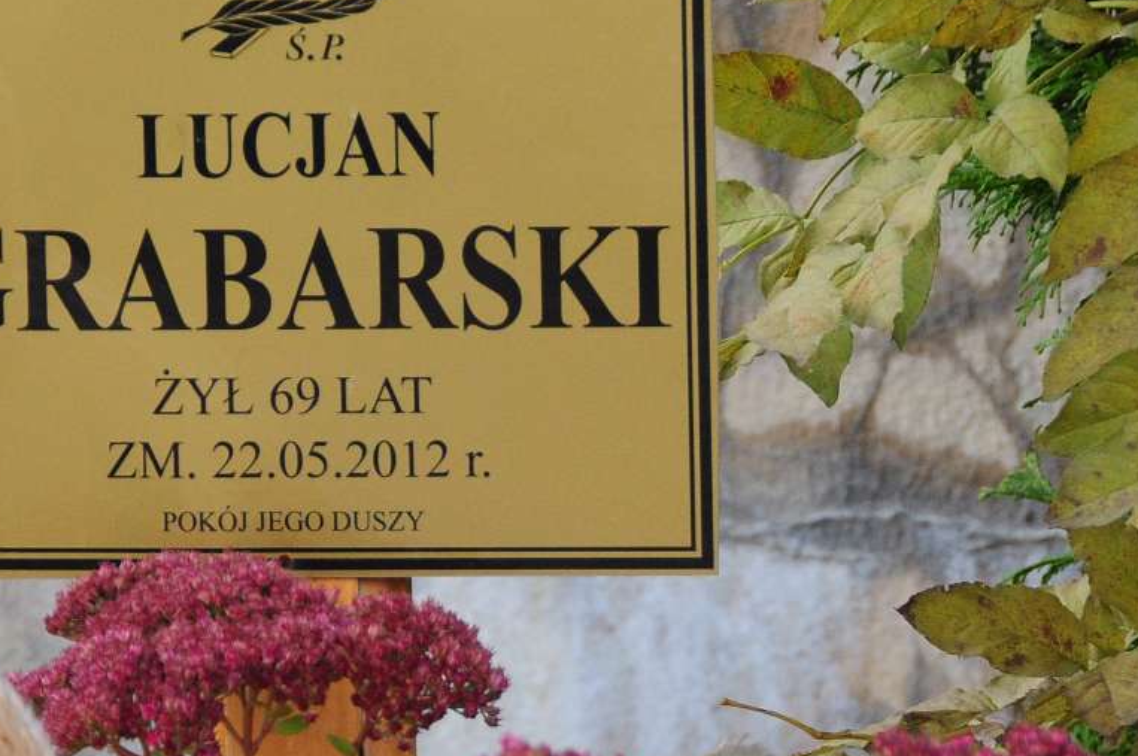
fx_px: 17304
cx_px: 191
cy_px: 327
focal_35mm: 548
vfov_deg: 2.5
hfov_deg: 3.8
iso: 500
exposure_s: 1/400
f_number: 7.1
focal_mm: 130
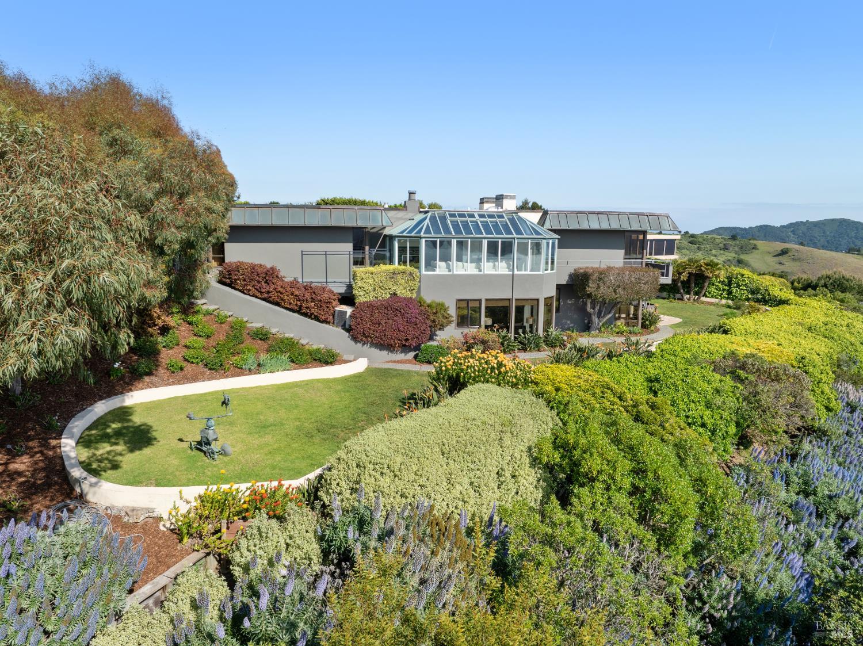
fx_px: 598
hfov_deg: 71.6
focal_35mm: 24
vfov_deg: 56.8
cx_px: 432
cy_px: 323
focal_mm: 12.29
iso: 100
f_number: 5.6
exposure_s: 1/500
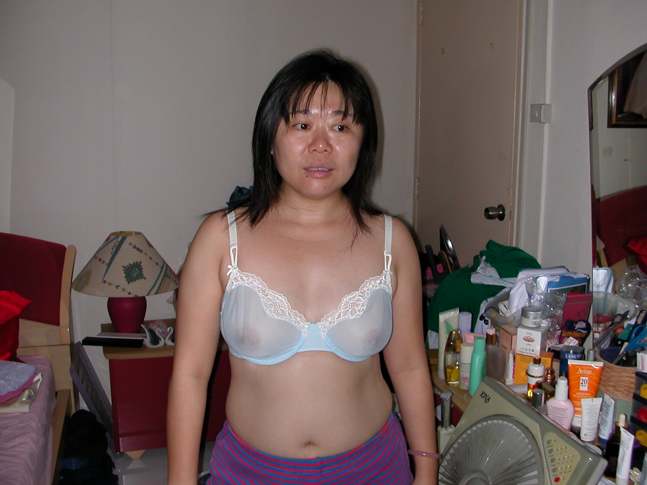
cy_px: 242
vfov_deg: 38.7
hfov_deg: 50.1
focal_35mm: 37
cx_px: 324
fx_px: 692
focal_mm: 5.6
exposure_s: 1/59.9
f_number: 2.7
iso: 100
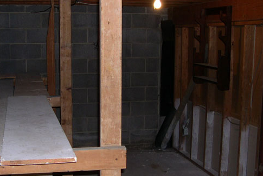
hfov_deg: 34.8
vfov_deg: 23.8
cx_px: 95
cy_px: 101
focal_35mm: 57
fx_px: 417
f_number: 2.8
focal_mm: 8
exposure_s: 1/60
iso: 118
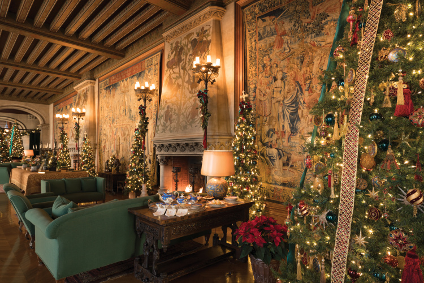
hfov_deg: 79.6
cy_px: 142
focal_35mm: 22
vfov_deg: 58.1
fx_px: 254
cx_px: 212
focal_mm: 21.6
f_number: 6.3
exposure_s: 1/3.33
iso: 200
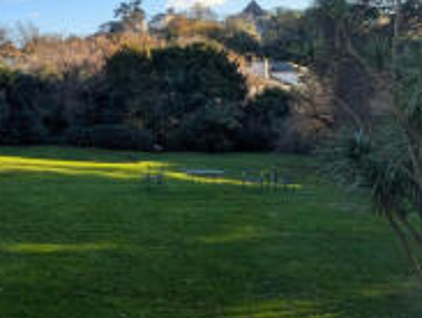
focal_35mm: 38
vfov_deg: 36.5
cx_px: -48
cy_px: 61
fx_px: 464
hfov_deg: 39.4
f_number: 1.7
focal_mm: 2.02
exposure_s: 1/1362
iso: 53
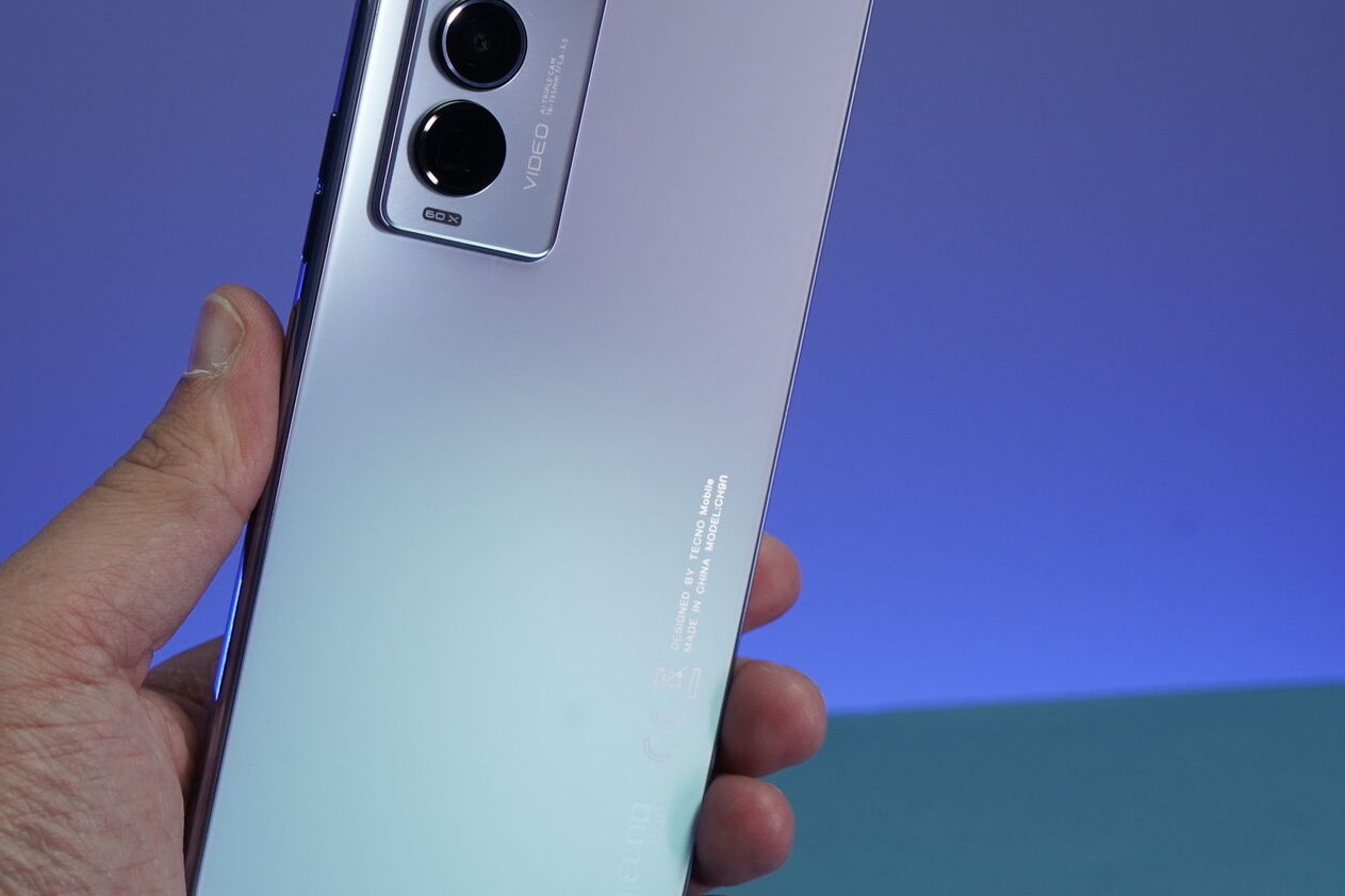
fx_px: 2839
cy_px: 428
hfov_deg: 26.6
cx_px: 495
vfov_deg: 17.9
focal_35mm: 76
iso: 800
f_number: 8
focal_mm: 50
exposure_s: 1/160
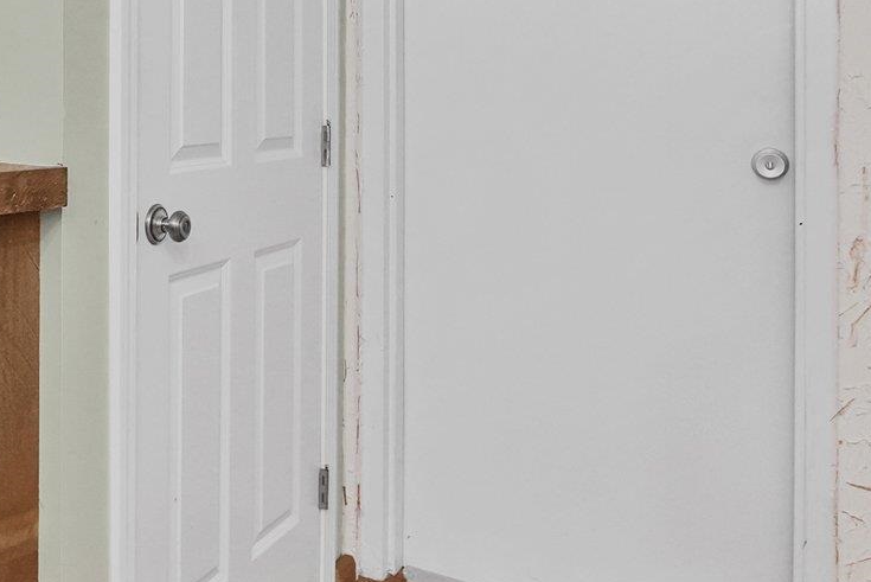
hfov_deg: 44.3
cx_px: 58
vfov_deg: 32.9
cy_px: 87
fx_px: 944
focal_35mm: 39
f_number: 4.5
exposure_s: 1/125
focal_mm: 14
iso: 3200
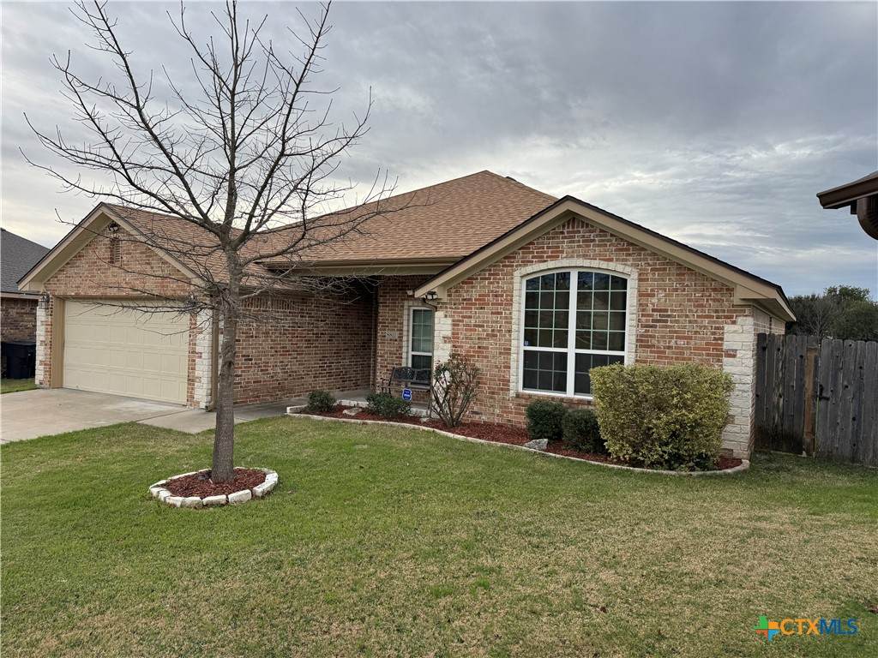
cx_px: 439
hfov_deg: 71.6
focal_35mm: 24
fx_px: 609
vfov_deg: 56.8
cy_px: 329
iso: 80
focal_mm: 6.76
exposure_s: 1/888
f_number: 1.78
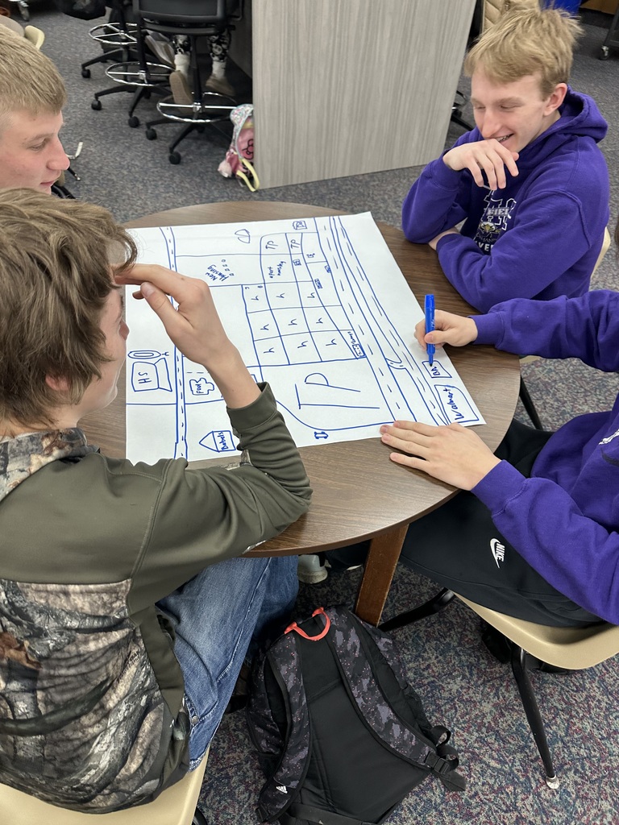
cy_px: 412
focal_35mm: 24
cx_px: 310
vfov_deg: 71.6
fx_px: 572
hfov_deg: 56.8
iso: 200
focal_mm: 6.86
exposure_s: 1/120
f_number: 1.78
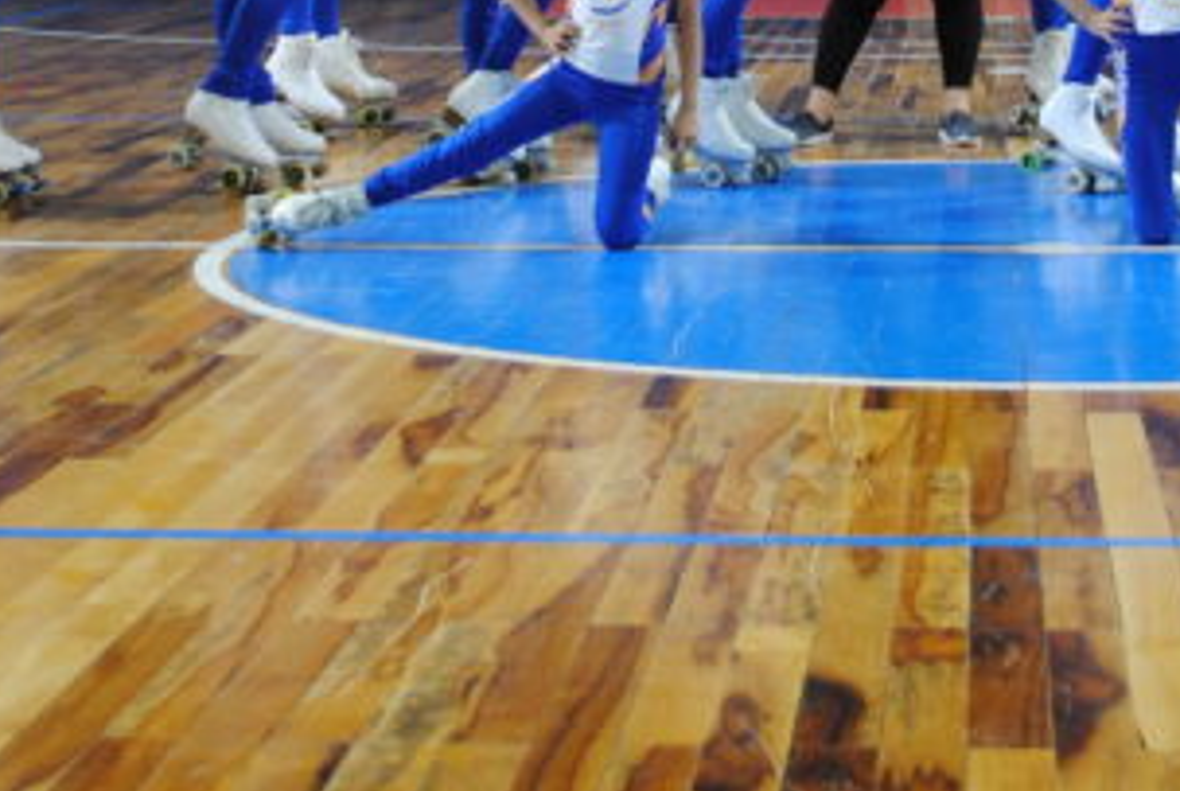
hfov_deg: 20.5
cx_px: 728
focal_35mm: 99
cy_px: -168
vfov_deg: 13.5
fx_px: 3250
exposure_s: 1/30
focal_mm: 26
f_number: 4.2
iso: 500
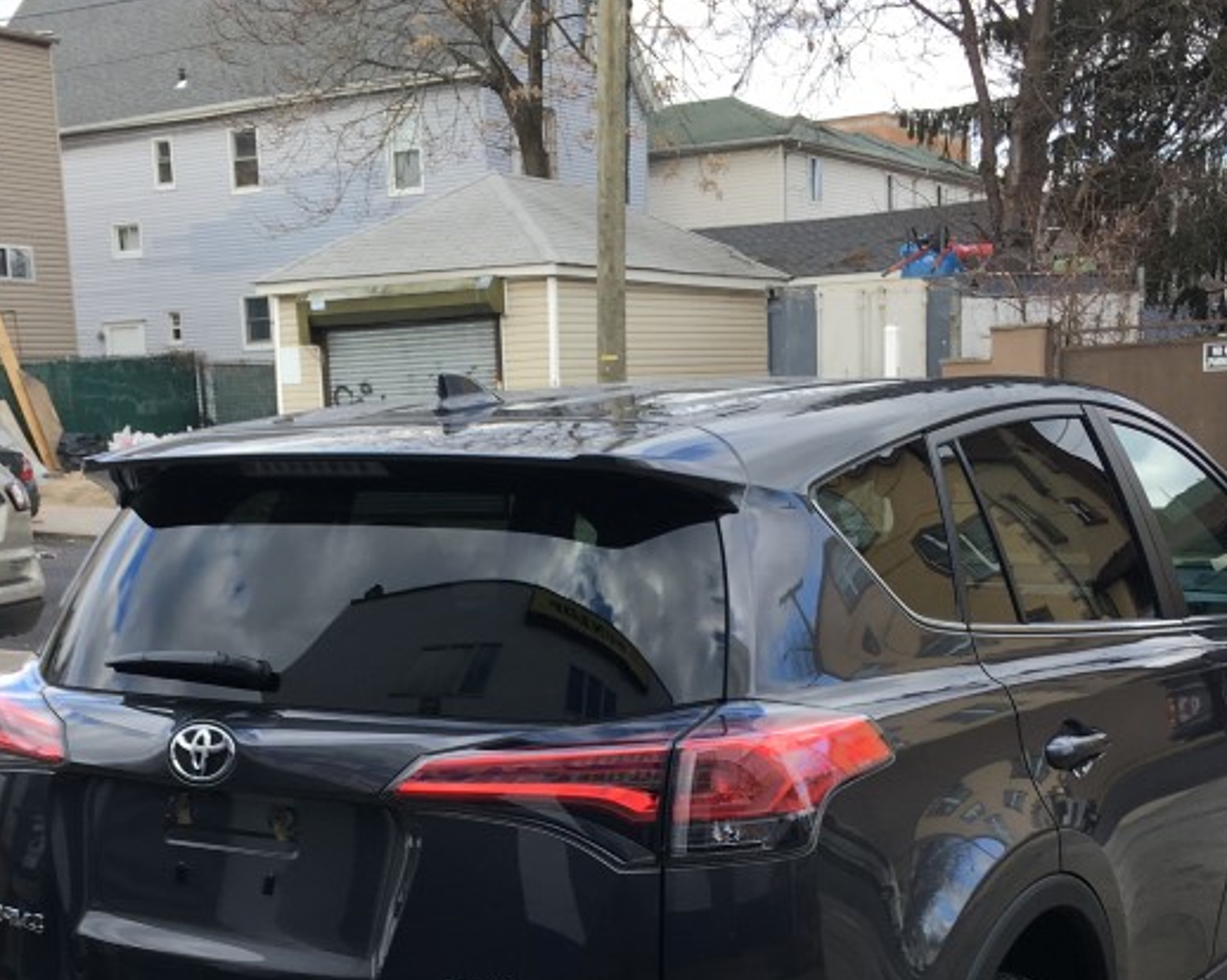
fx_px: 2033
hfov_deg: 33.5
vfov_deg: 26.4
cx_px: 502
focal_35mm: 56
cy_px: 840
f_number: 2.2
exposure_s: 1/313
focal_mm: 4.15
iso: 25
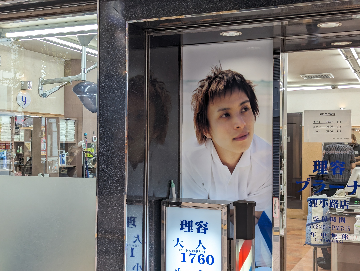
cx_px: 180
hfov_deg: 39.6
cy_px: 136
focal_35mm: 48
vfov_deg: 30.3
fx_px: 500
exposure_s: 1/99.9
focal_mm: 6.81
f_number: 1.85
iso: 60
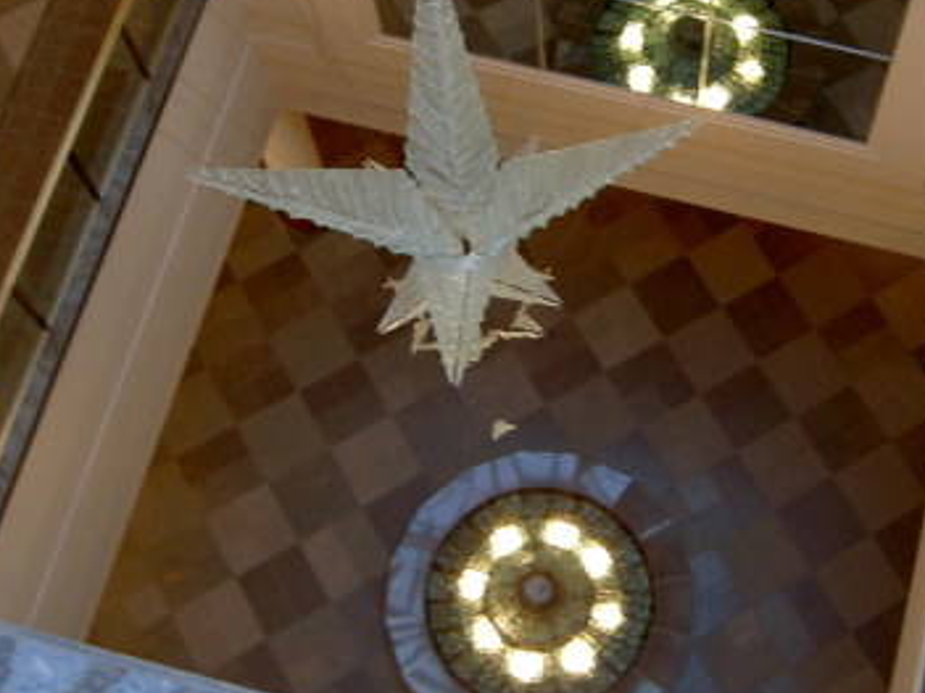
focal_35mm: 62
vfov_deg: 23.6
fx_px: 1656
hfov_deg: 30.9
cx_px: 648
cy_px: 319
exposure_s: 1/8
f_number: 2.8
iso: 50
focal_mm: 5.6
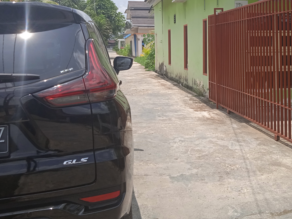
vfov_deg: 32.3
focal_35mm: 44
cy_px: 56
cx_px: 187
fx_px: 371
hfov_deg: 42.5
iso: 115
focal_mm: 3.43
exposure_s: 1/1280
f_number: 2.2
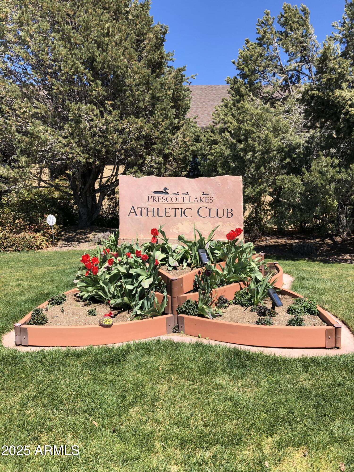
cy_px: 236
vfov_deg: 63.4
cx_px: 177
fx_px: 382
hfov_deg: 49.7
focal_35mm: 28
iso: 20
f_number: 1.8
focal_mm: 4
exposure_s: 1/1297
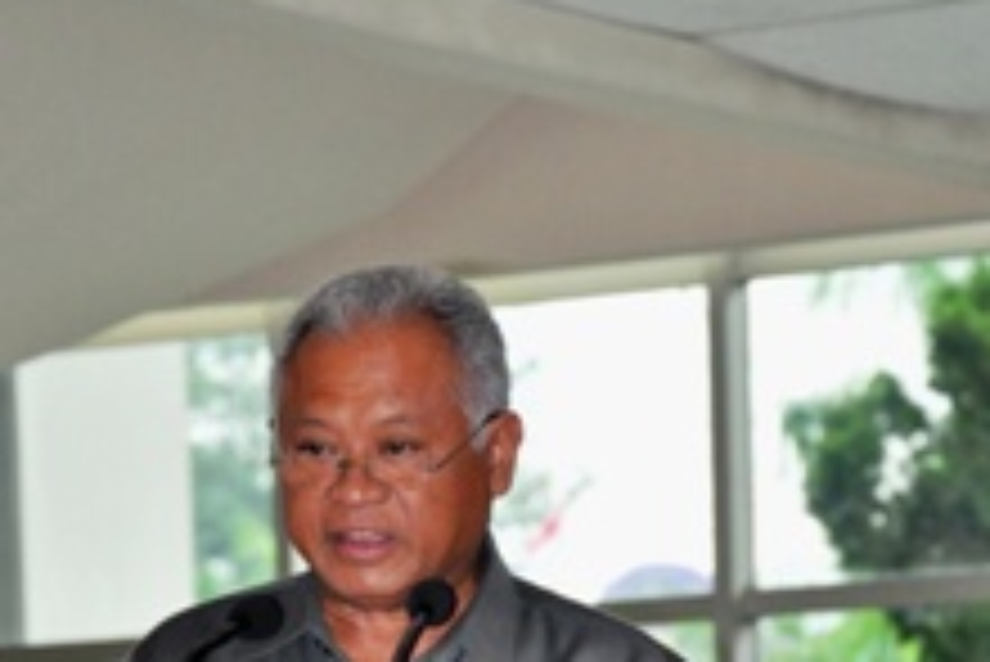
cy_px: 851
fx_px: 7127
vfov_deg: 5.3
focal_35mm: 259
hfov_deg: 7.9
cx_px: 526
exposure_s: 1/60
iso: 1100
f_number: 5.6
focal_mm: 85
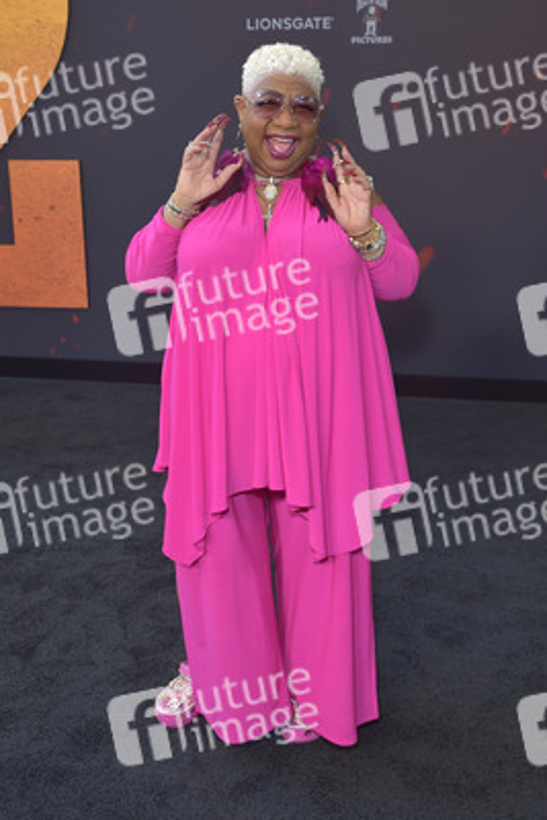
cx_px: 274
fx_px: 865
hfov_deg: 35.1
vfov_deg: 50.7
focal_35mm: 38
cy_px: 410
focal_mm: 38
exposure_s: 1/250
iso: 640
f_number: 6.3
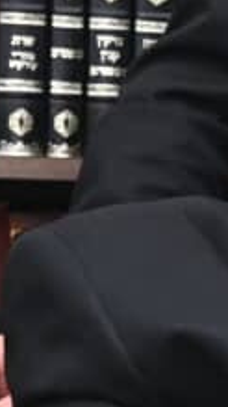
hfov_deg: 5.4
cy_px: 154
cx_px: 751
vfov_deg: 10.5
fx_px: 2217
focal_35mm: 206
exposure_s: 1/100
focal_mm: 42
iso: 1250
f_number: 6.3
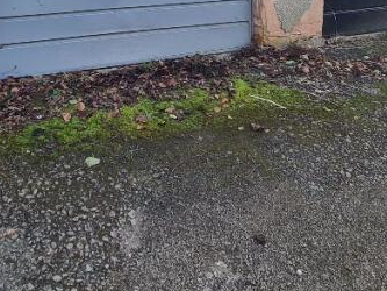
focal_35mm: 40
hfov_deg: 46.3
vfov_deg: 29.1
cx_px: 138
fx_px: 447
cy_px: -87
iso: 64
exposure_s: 1/403
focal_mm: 2.22
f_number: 2.2
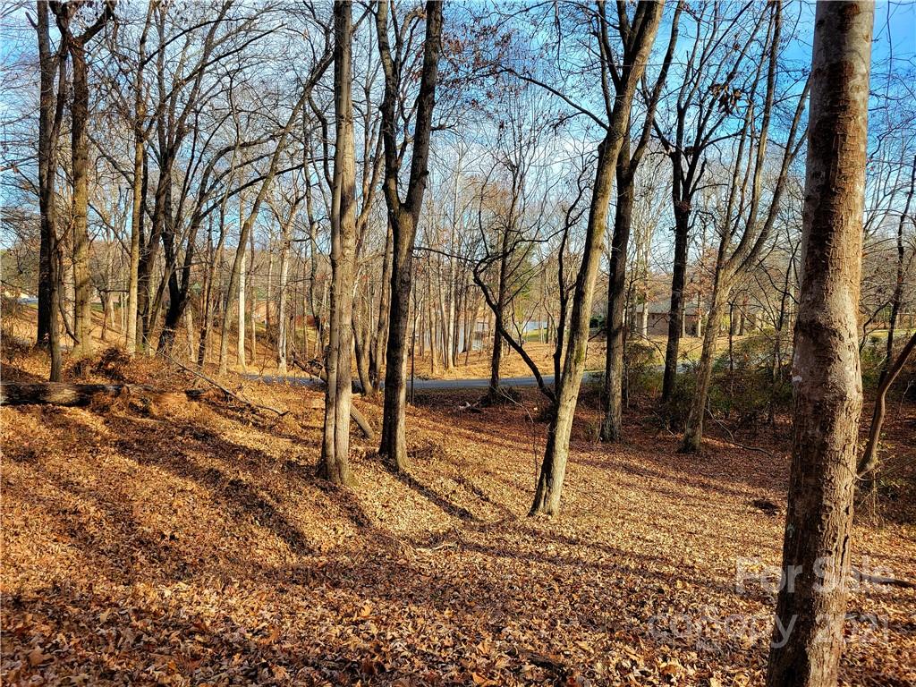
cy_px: 344
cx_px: 458
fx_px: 688
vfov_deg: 53.1
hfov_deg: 67.3
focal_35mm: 26
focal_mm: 5.4
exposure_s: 1/667
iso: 40
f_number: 1.8
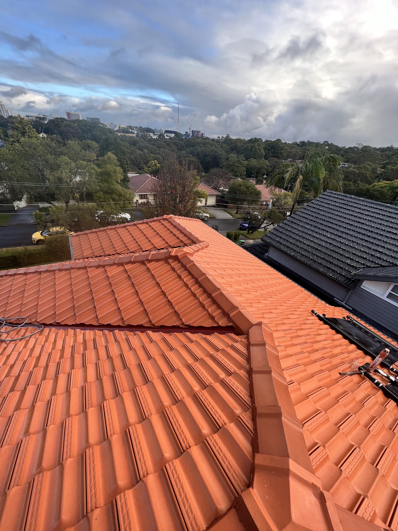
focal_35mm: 13
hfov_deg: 89.9
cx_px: 199
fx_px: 199
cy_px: 266
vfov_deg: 106.2
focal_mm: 1.57
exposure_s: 1/168
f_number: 1.8
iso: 32
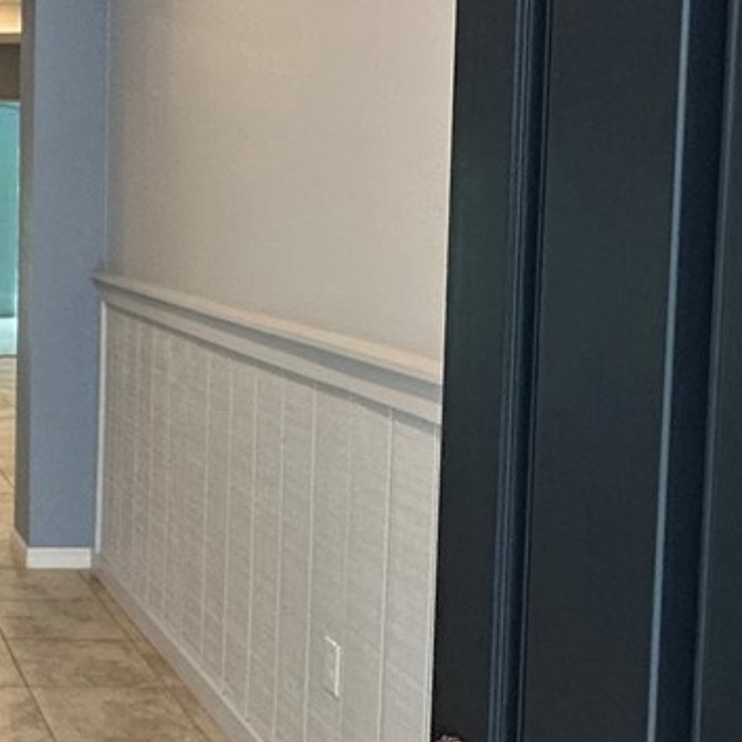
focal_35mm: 56
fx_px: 1358
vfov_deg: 30.5
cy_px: 287
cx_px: -239
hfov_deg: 25.9
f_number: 2.2
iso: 160
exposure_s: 1/120
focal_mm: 2.22
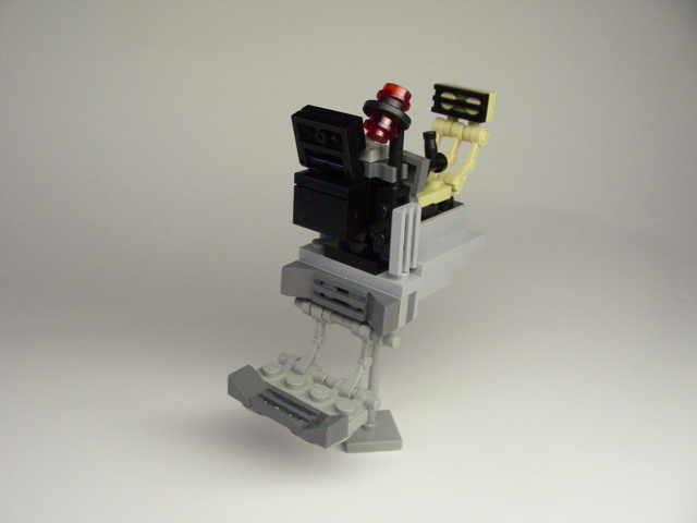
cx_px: 348
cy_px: 262
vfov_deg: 37.7
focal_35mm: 38
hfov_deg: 49.0
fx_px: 765
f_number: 4
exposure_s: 1/202
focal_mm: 6.3
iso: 400
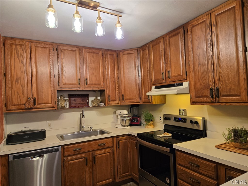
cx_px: 124
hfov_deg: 73.9
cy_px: 93
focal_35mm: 23
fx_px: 165
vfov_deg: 58.9
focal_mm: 5.4
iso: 160
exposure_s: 1/120
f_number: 1.8
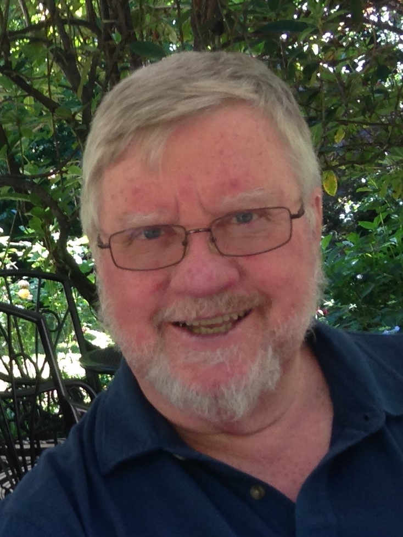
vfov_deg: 55.4
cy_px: 268
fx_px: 512
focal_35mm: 33
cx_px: 202
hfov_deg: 42.9
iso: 64
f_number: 2.4
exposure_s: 1/40
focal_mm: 4.12
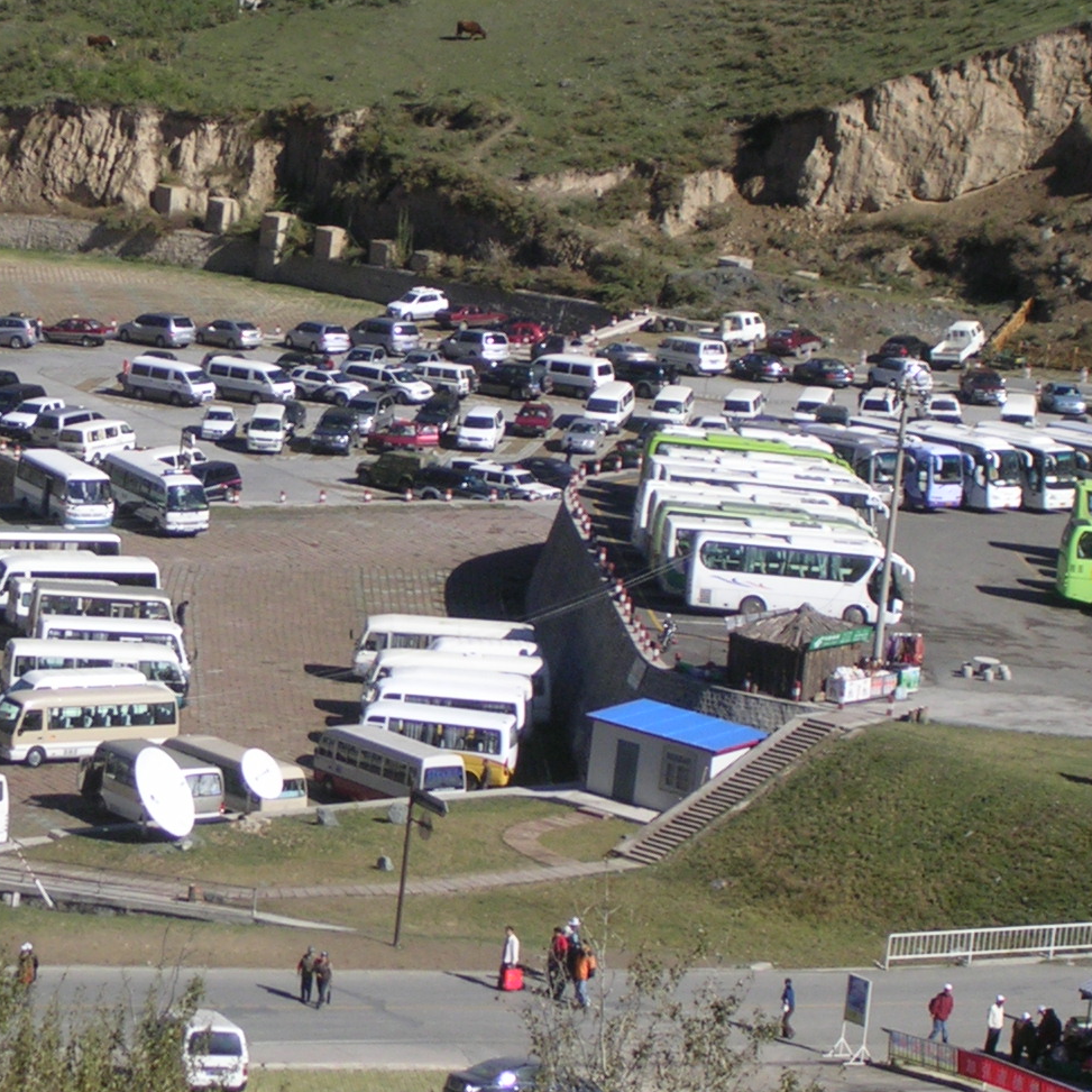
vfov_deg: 8.2
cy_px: 527
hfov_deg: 8.1
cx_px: 77
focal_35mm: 214
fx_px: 7638
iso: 50
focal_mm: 17.4
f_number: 4.9
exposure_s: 1/470
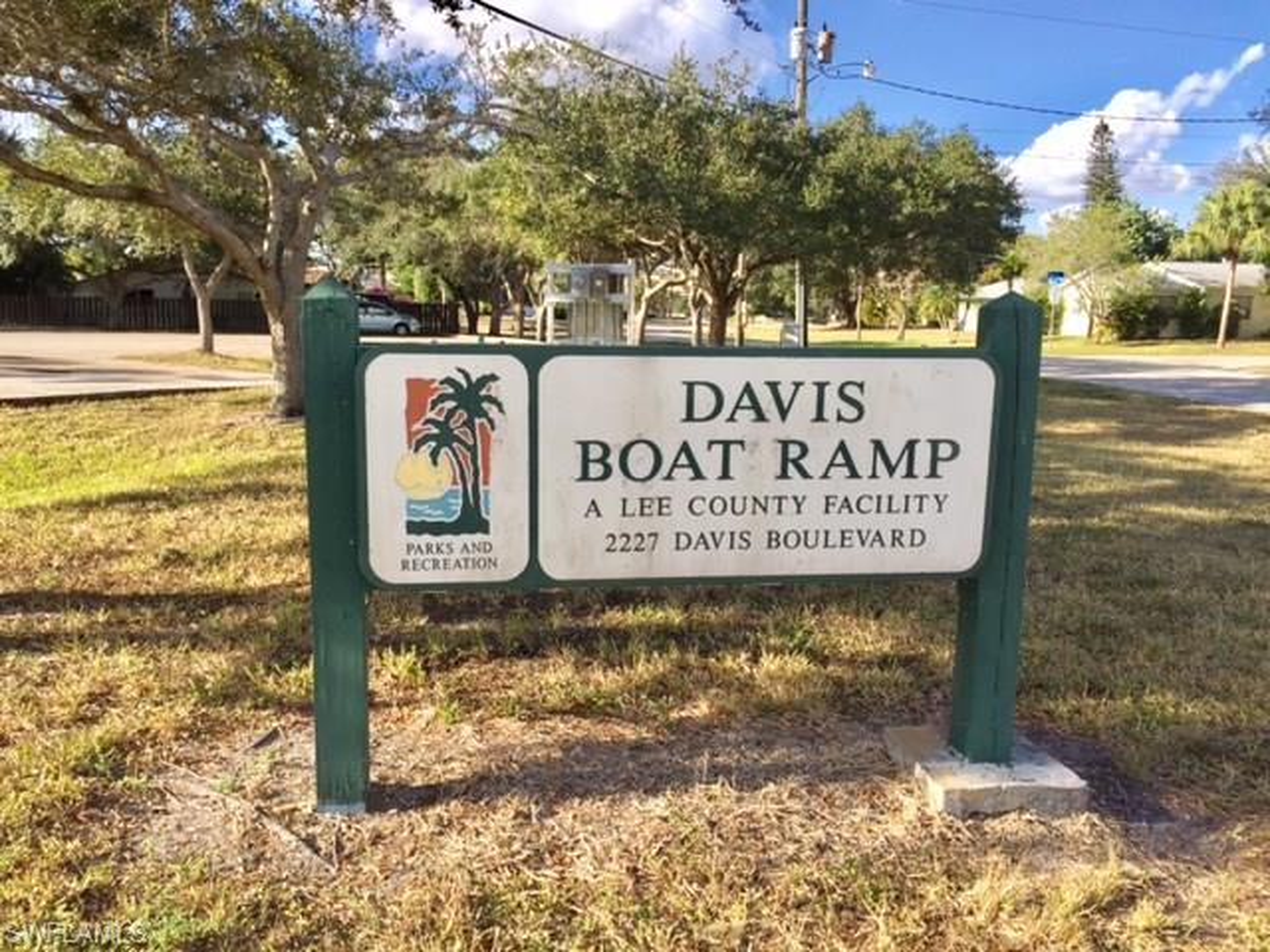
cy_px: 476
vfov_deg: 48.2
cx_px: 635
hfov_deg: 61.7
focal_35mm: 29
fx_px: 1064
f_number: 2.2
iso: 32
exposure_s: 1/920
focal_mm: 4.15
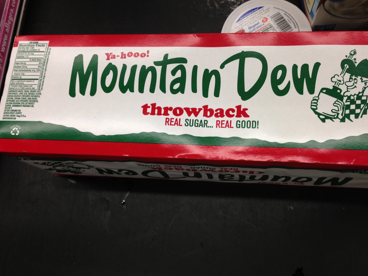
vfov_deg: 41.8
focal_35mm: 34
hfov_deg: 54.0
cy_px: 138
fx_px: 361
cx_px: 181
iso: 50
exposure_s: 1/40
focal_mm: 4.13
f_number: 2.4
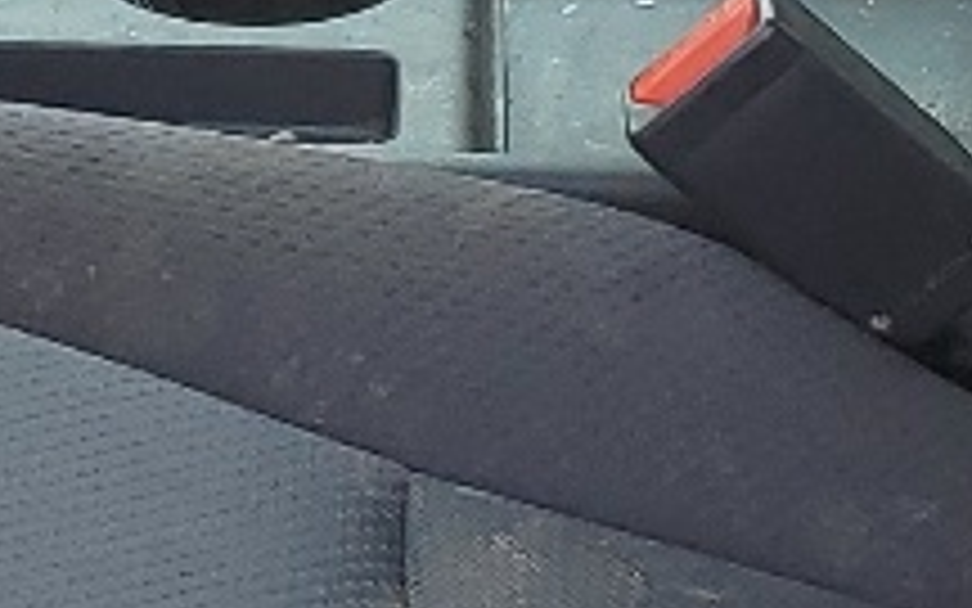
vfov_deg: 6.4
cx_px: -27
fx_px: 5404
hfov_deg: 10.2
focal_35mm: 204
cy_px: 68
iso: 50
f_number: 1.5
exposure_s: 1/303
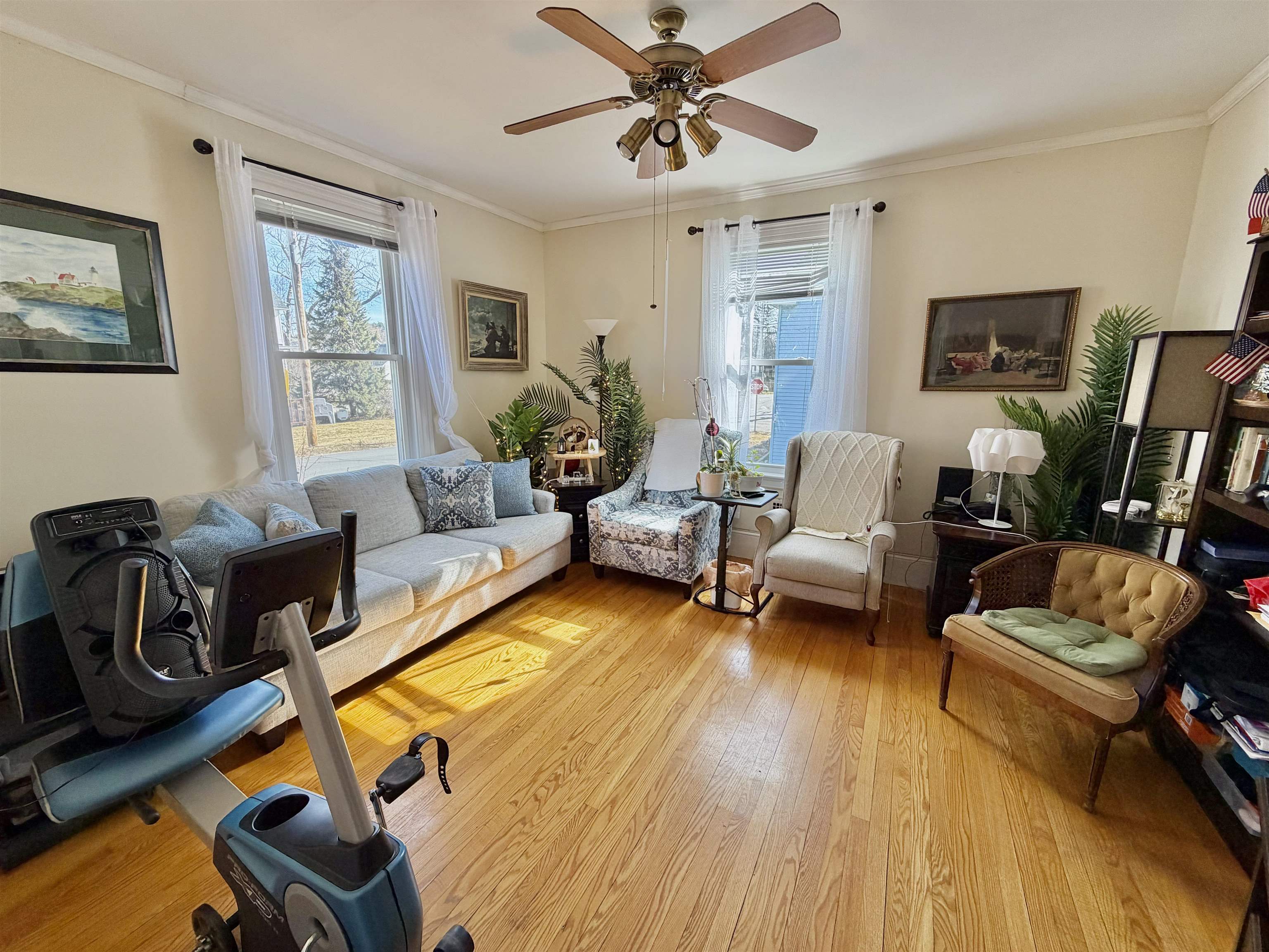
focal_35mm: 14
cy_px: 476
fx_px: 513
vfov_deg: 85.7
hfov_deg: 102.1
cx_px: 634
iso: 100
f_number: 2.2
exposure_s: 1/121
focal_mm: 2.22
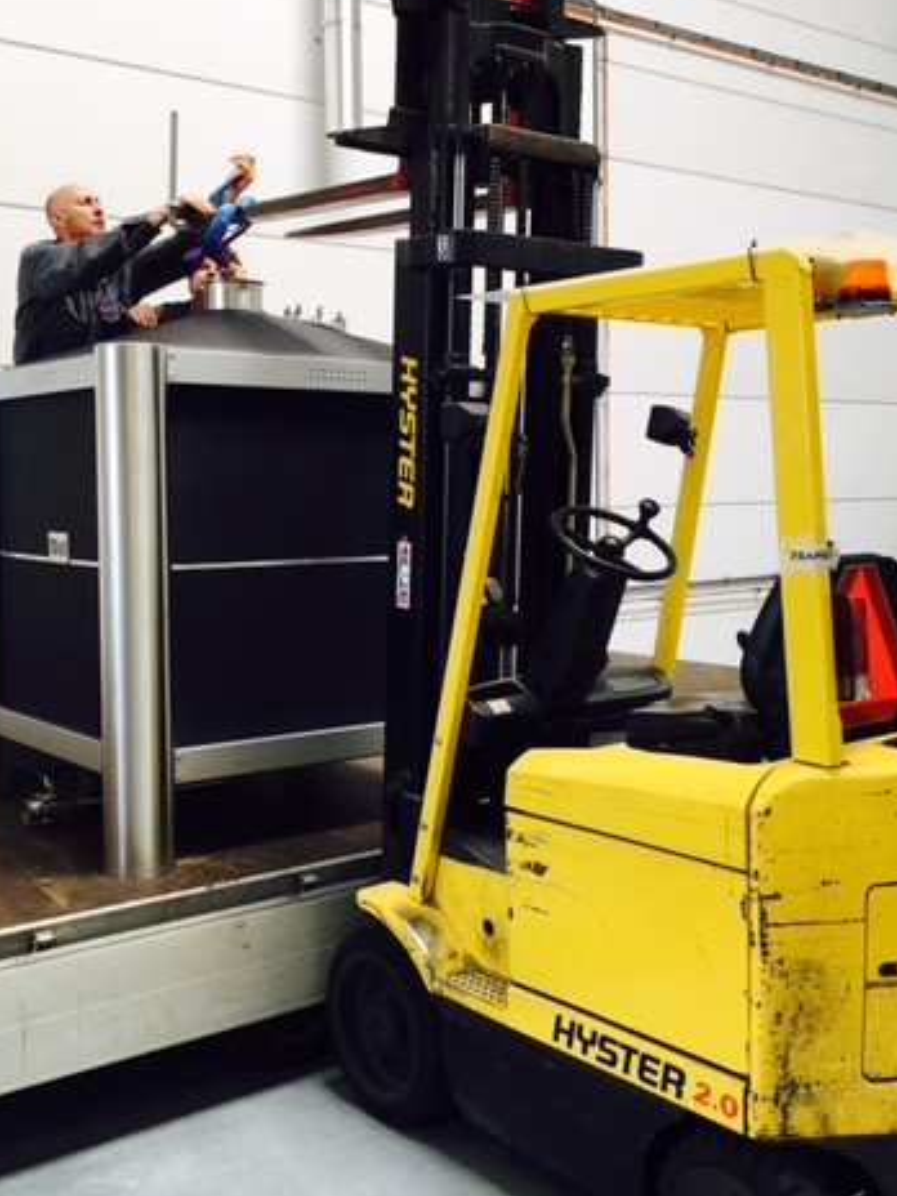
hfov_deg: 36.0
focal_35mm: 40
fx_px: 1382
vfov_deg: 46.8
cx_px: 469
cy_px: 577
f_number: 2.2
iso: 32
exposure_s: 1/50
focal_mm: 4.15
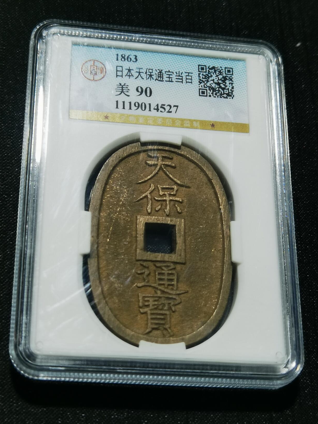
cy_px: 208
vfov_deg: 30.7
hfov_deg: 23.3
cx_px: 170
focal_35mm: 63
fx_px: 772
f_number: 1.9
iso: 80
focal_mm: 6.67
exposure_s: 1/100
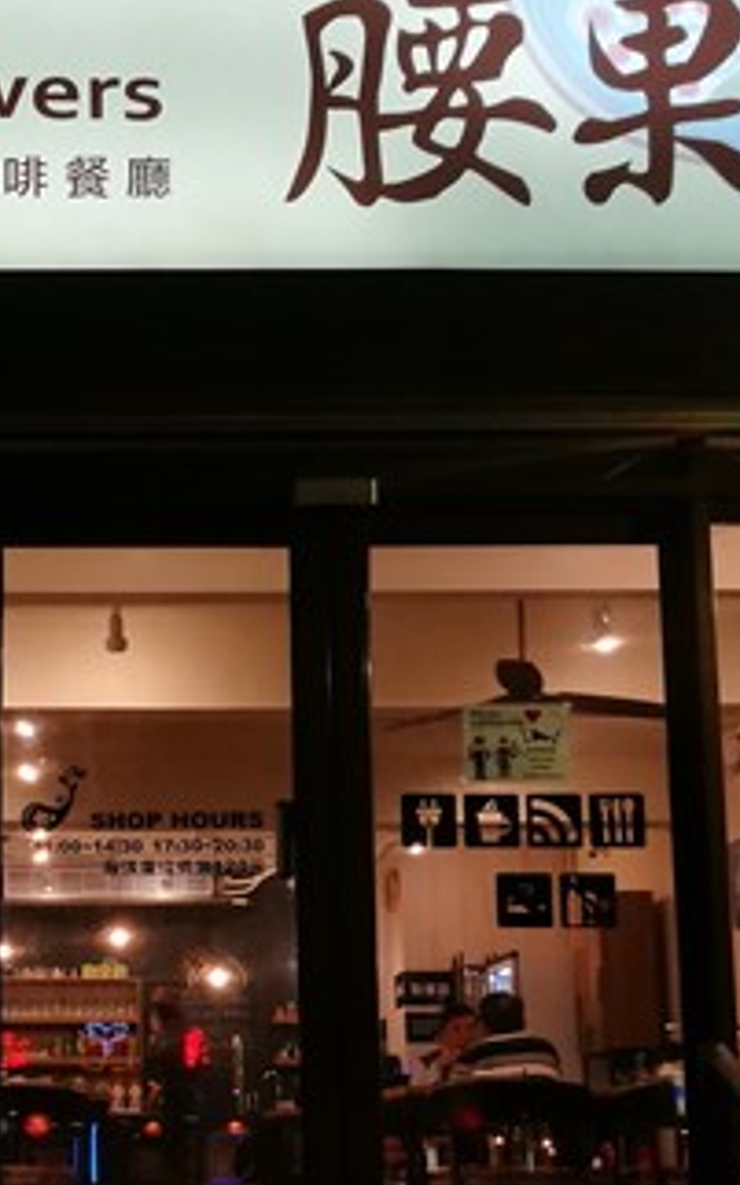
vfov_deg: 31.6
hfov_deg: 19.8
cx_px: 52
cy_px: 846
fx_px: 2067
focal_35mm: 64
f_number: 2.2
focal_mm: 4.5
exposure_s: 1/30
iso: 200
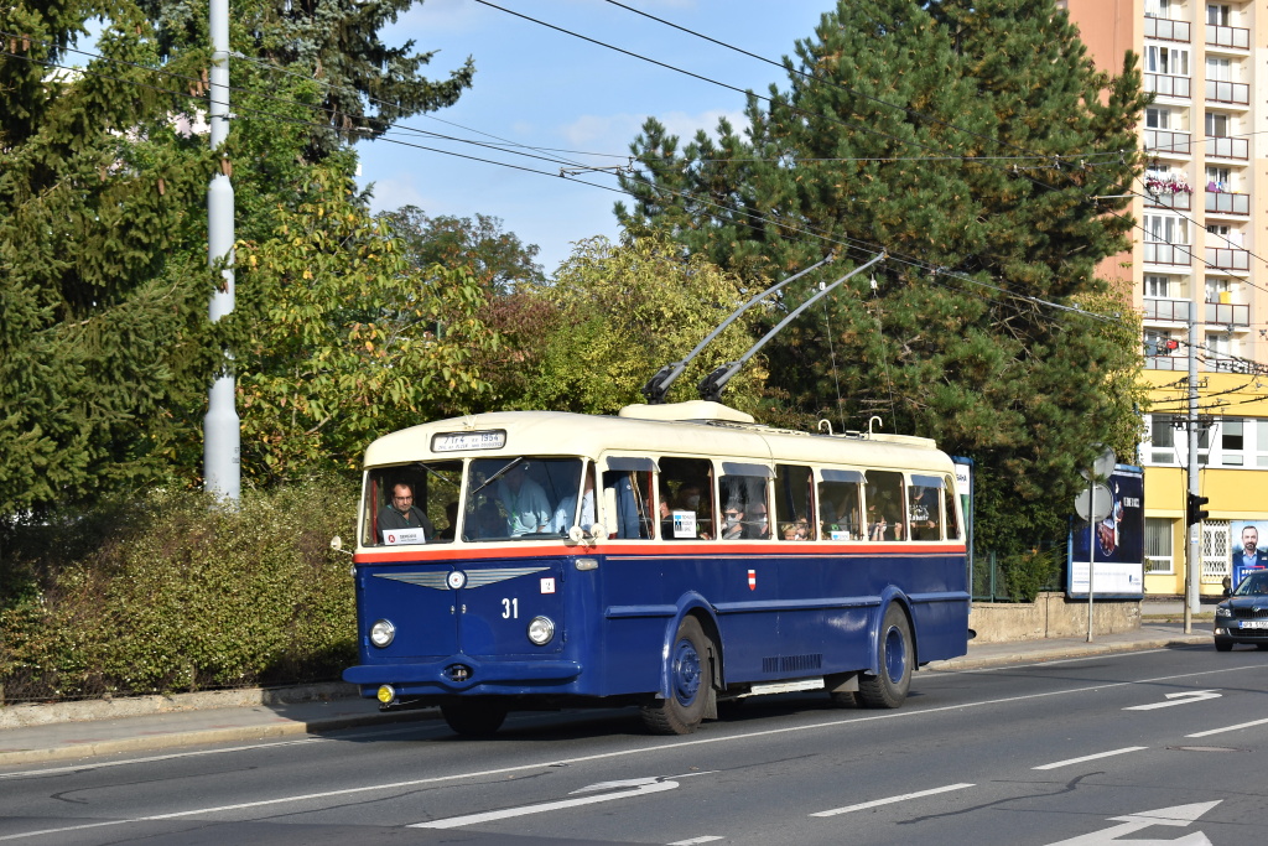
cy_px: 423
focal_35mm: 78
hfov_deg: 26.0
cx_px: 634
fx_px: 2748
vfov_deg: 17.5
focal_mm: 52
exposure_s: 1/320
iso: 200
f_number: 9
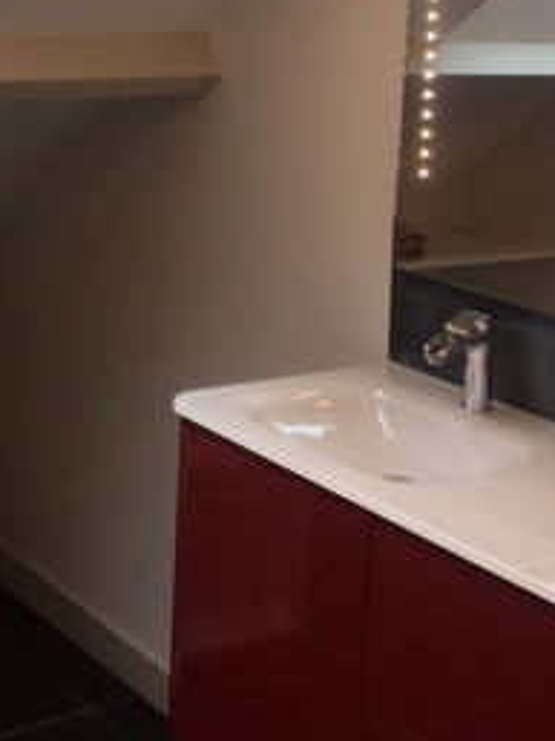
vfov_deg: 25.8
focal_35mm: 72
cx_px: 83
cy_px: 9
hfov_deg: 20.1
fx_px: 1542
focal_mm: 4.15
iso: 25
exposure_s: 1/50
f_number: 2.2
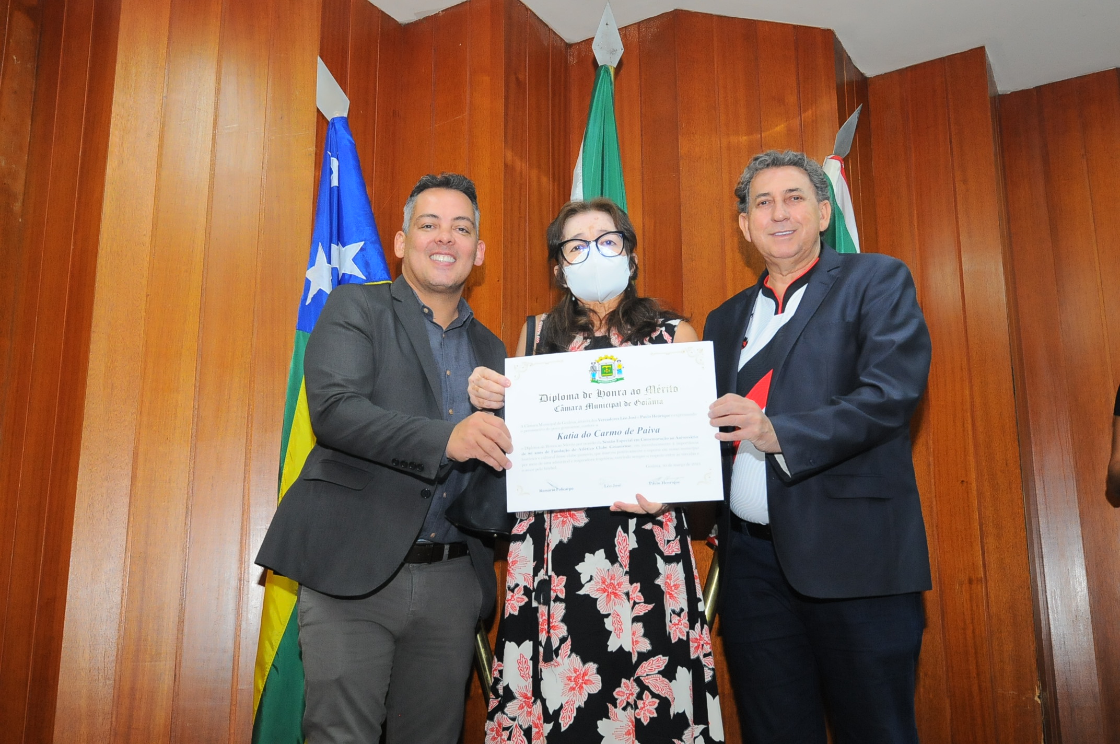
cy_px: 372
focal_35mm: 36
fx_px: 1119
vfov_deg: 36.8
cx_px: 560
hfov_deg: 53.2
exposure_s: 1/60
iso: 1250
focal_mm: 24
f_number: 5
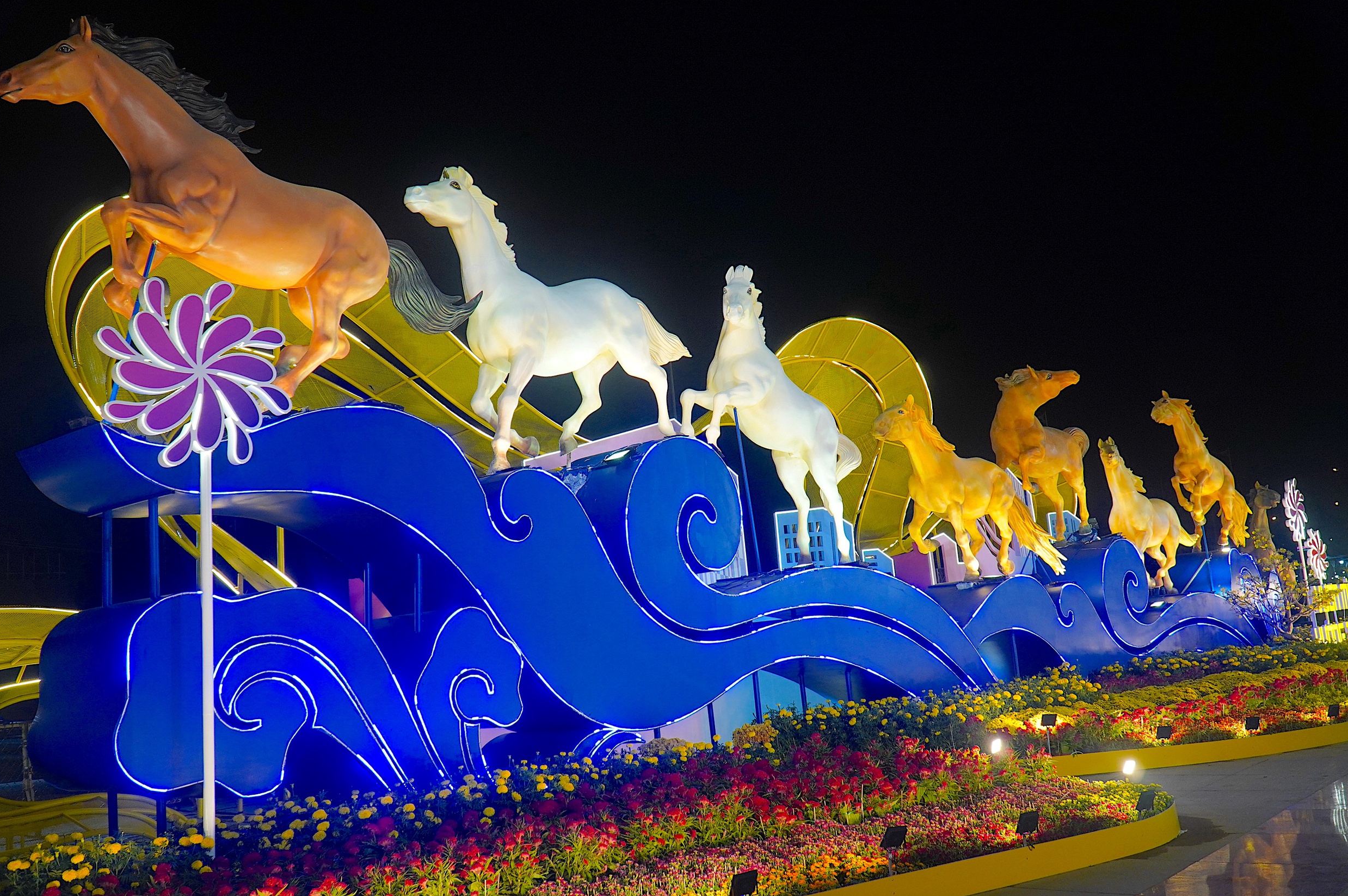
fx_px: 1160
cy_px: 434
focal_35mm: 31
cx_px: 671
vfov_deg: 42.3
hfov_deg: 60.3
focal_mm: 20
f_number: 4
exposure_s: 1/160
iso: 640
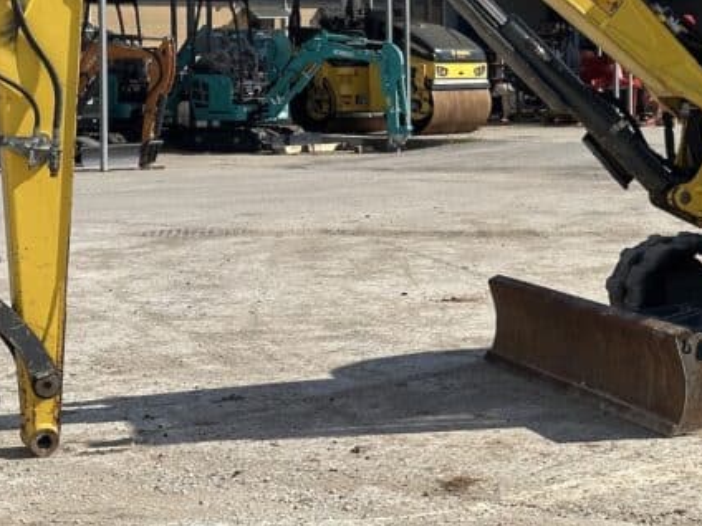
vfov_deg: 14.4
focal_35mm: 102
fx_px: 2069
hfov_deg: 18.9
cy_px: 80
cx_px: 649
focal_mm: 6.86
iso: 64
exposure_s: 1/5000
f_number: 1.78
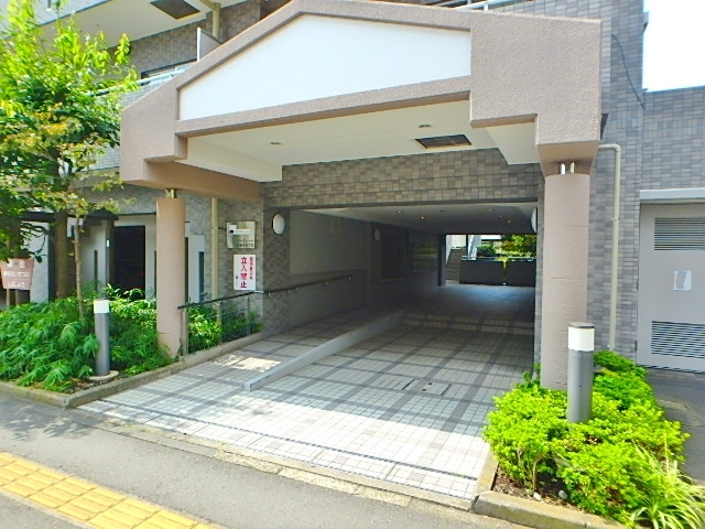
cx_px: 352
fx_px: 428
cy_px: 264
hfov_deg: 79.0
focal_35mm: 21
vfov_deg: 63.4
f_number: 3.5
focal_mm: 3.7
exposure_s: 1/320
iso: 125
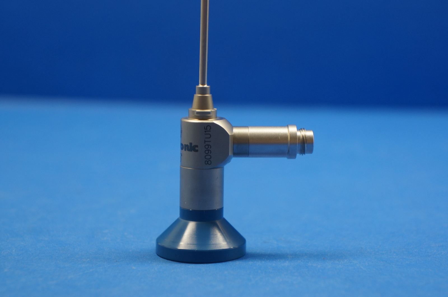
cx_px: 224
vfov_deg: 16.5
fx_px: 1026
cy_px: 148
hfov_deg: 24.6
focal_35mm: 82
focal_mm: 55
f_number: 5.6
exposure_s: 1/60
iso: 400
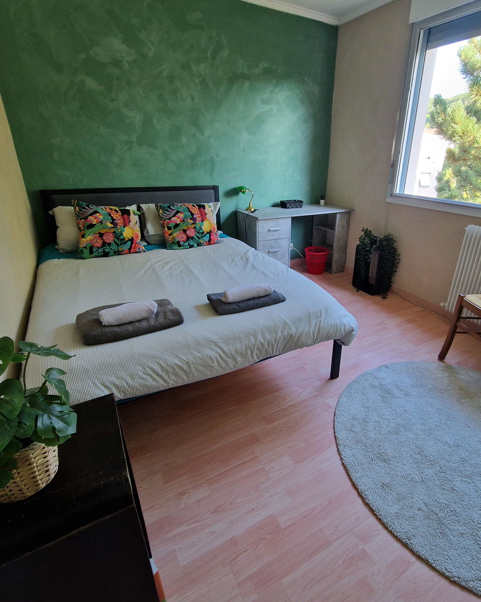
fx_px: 303
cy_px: 300
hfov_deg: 76.4
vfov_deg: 89.6
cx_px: 280
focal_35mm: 17
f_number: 2.2
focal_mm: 2.2
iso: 160
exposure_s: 1/50
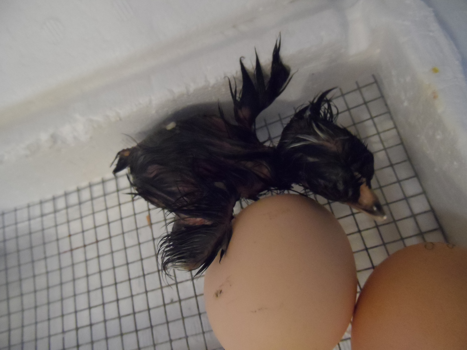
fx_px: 324
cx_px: 234
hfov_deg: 71.6
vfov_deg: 56.8
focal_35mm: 24
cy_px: 175
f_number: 3.2
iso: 800
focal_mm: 4
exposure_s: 1/20
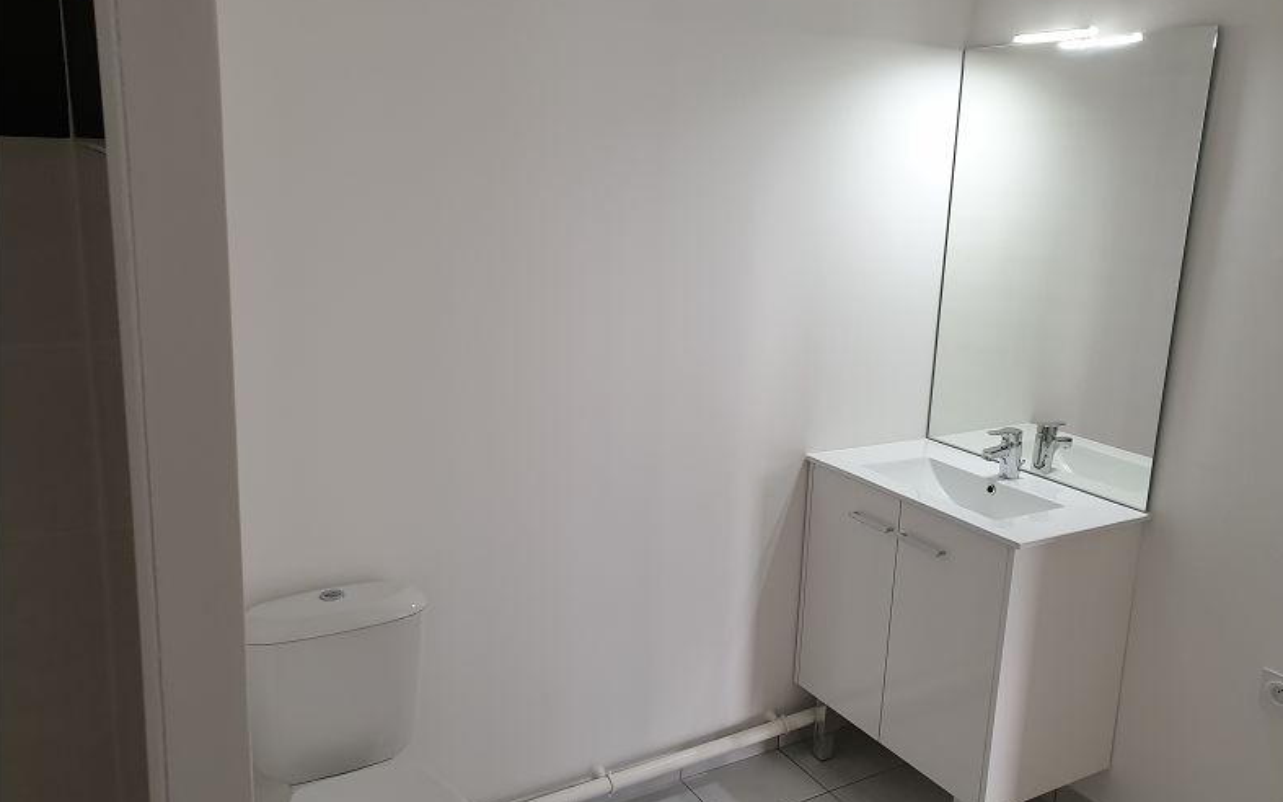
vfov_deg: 44.5
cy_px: 386
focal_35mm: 28
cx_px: 644
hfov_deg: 66.5
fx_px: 979
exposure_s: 1/50
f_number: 2.4
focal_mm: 4.3
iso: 160
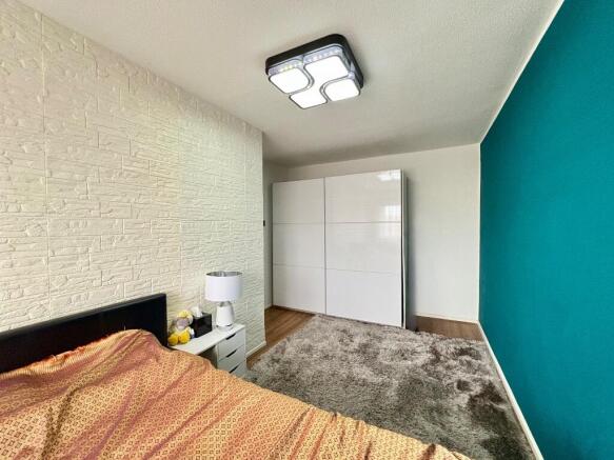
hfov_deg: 102.1
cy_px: 230
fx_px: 248
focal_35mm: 14
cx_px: 307
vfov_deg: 85.7
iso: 640
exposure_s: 1/60
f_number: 2.2
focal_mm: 2.22
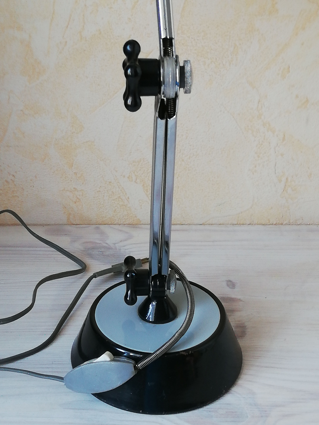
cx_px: 160
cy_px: 212
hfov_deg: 22.9
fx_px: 786
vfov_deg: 30.3
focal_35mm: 64
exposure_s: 1/33.3
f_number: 2.2
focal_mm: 3.81
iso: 250
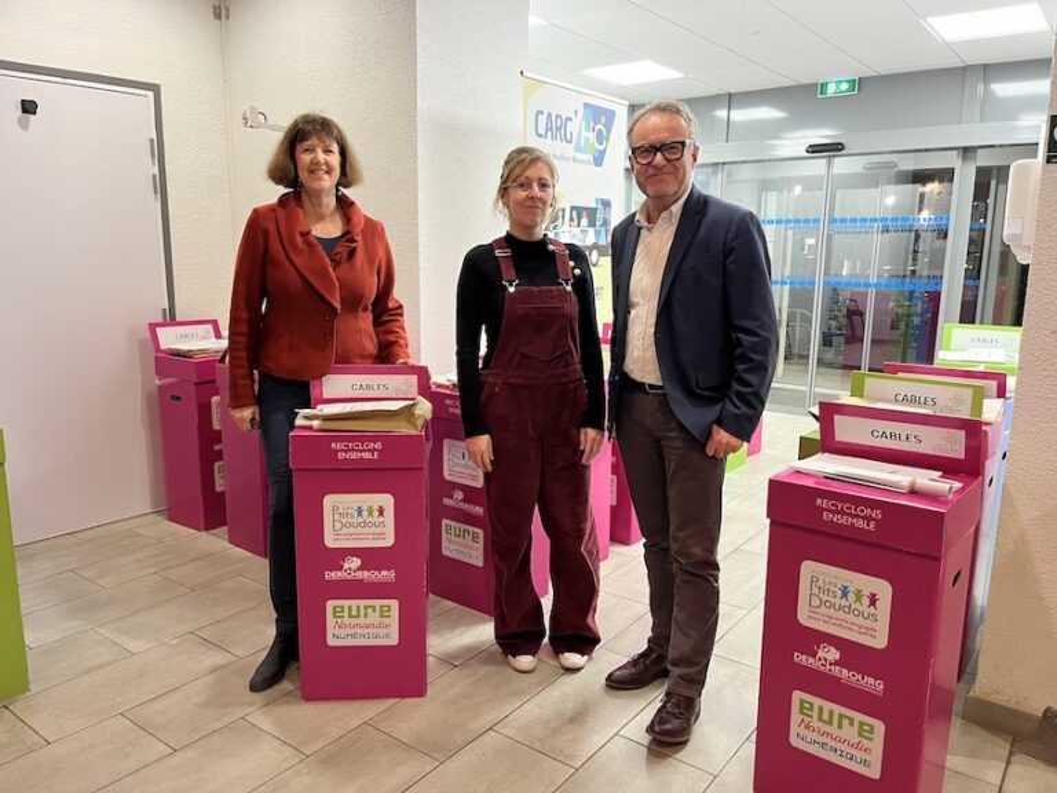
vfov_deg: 53.1
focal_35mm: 26
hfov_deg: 67.3
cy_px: 396
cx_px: 528
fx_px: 794
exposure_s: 1/50
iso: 200
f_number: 1.6
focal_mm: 5.1
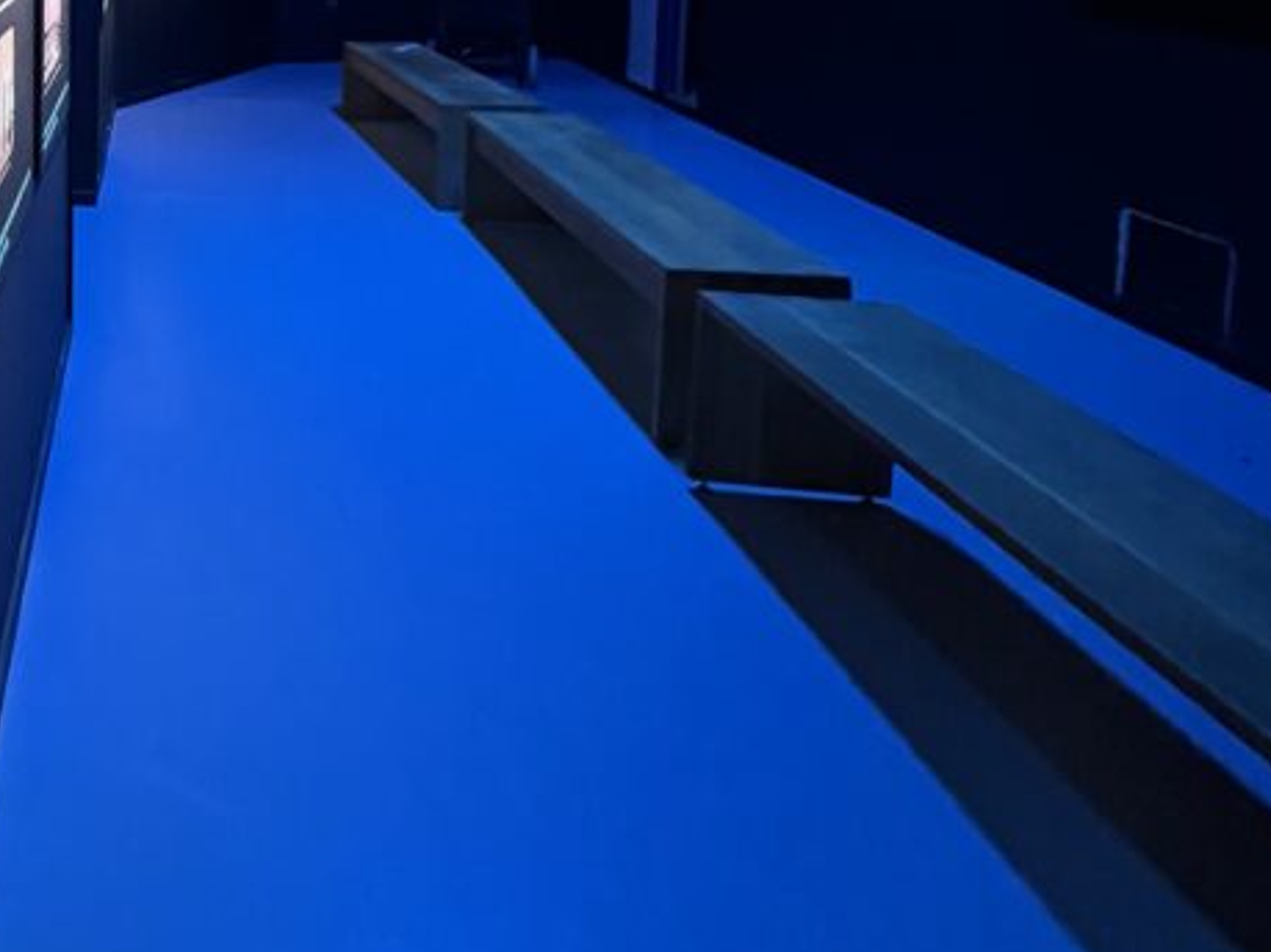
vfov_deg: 41.2
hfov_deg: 48.8
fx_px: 1065
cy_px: -25
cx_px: -39
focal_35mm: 29
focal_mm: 1.57
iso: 1250
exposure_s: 1/33
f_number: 1.8
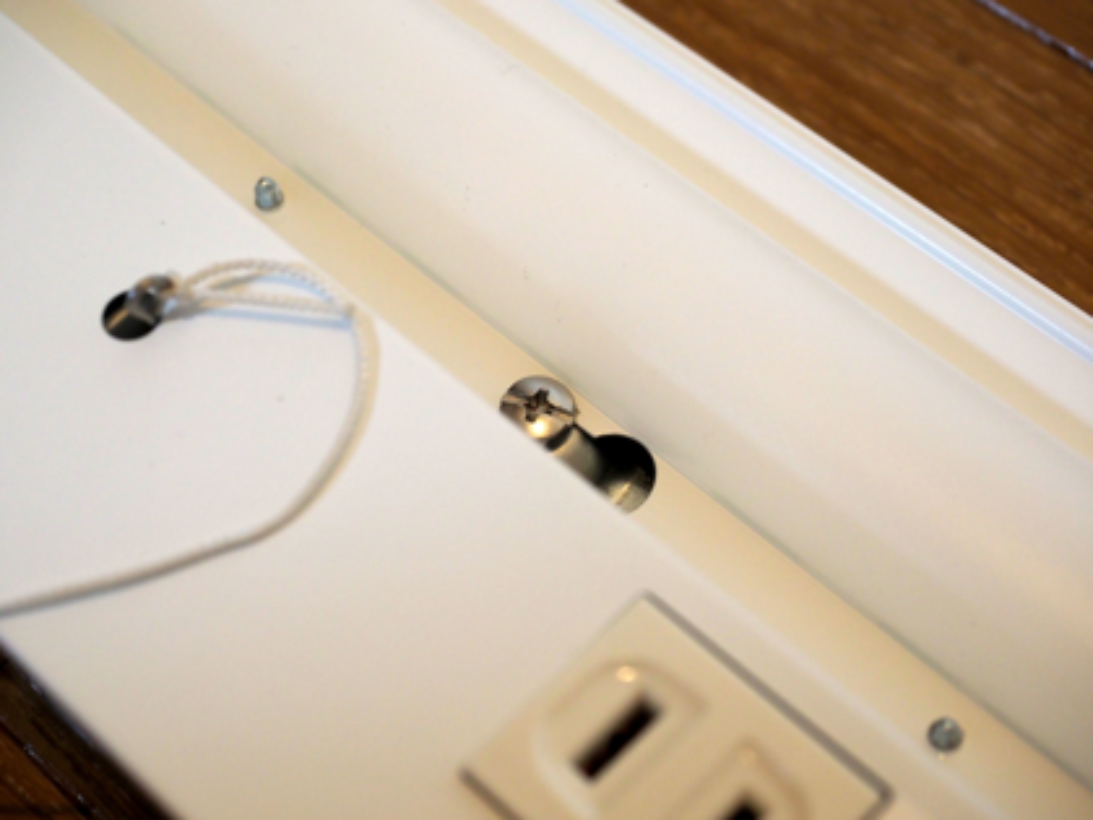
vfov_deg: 21.6
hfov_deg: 28.6
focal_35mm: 68
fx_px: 2147
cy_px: 410
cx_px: 546
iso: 1000
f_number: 5
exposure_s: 1/80
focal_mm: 34
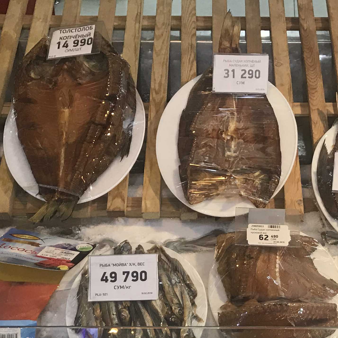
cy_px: 328
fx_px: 773
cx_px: 258
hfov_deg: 24.4
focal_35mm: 70
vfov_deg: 23.7
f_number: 1.8
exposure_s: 1/33
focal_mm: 3.99
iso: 32
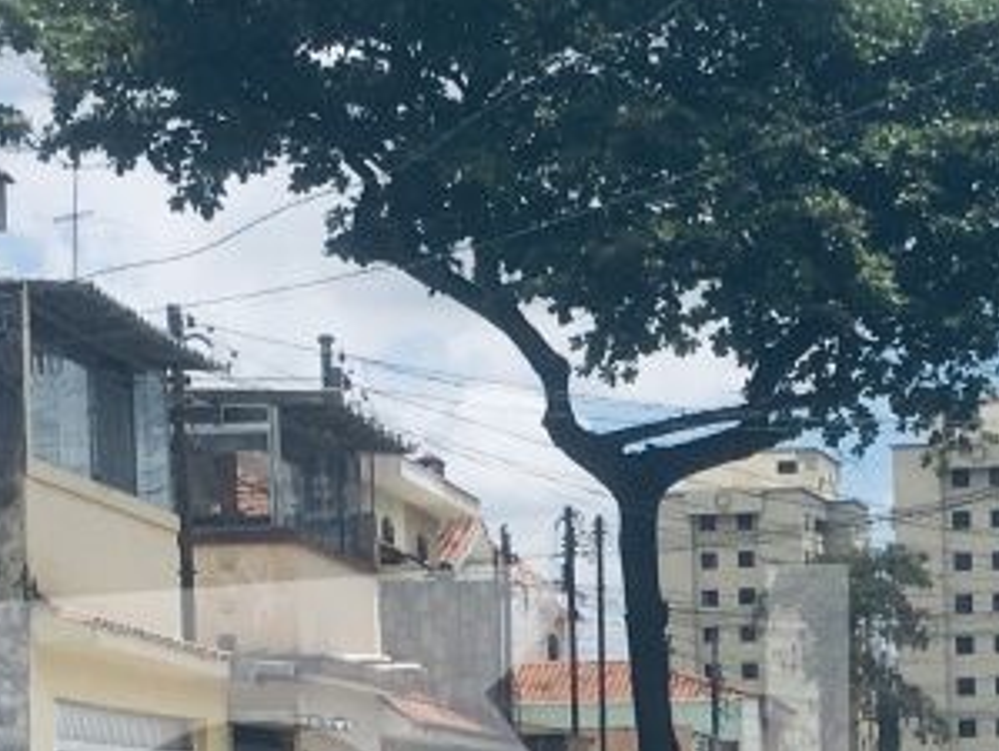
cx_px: 909
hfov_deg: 15.7
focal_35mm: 124
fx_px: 3583
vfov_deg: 11.6
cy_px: 985
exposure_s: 1/2262
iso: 25
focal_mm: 4.15
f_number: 2.2
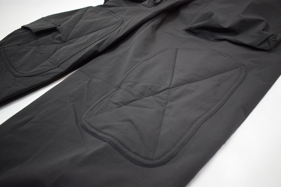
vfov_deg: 40.0
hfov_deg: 57.2
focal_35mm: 33
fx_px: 258
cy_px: 94
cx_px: 140
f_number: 3.8
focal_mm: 22
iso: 1250
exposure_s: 1/60
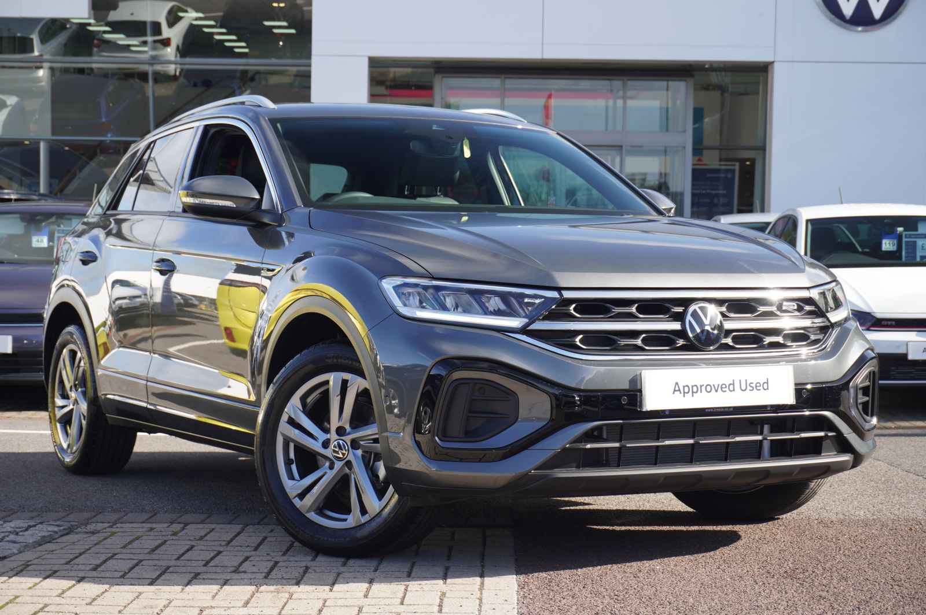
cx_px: 463
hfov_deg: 29.9
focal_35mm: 68
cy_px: 308
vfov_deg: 20.1
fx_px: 1735
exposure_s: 1/90
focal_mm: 45
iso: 100
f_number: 5.6
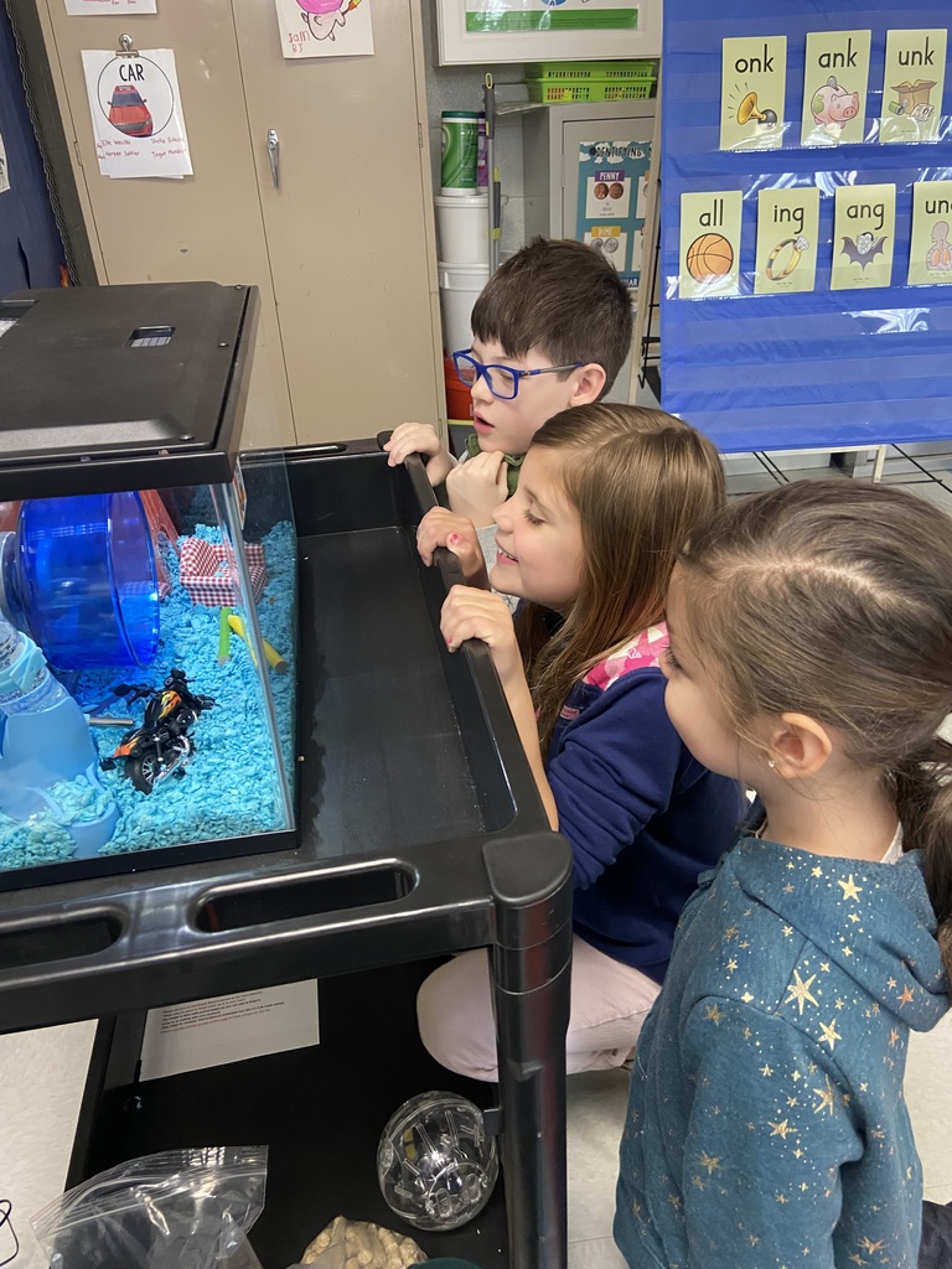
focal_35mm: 26
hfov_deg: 53.1
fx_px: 953
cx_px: 476
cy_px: 634
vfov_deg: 67.3
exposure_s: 1/60
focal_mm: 4.25
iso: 200
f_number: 1.8
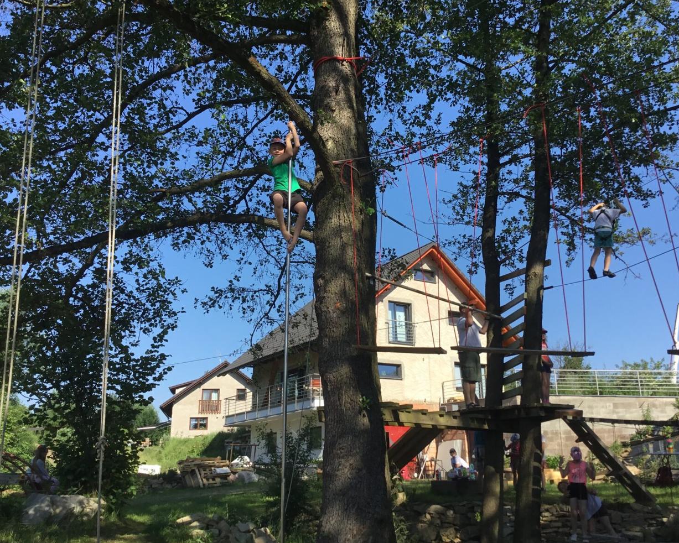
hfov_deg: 54.2
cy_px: 268
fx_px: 663
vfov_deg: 44.6
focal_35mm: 33
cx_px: 344
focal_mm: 3.3
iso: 25
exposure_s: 1/947
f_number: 2.4
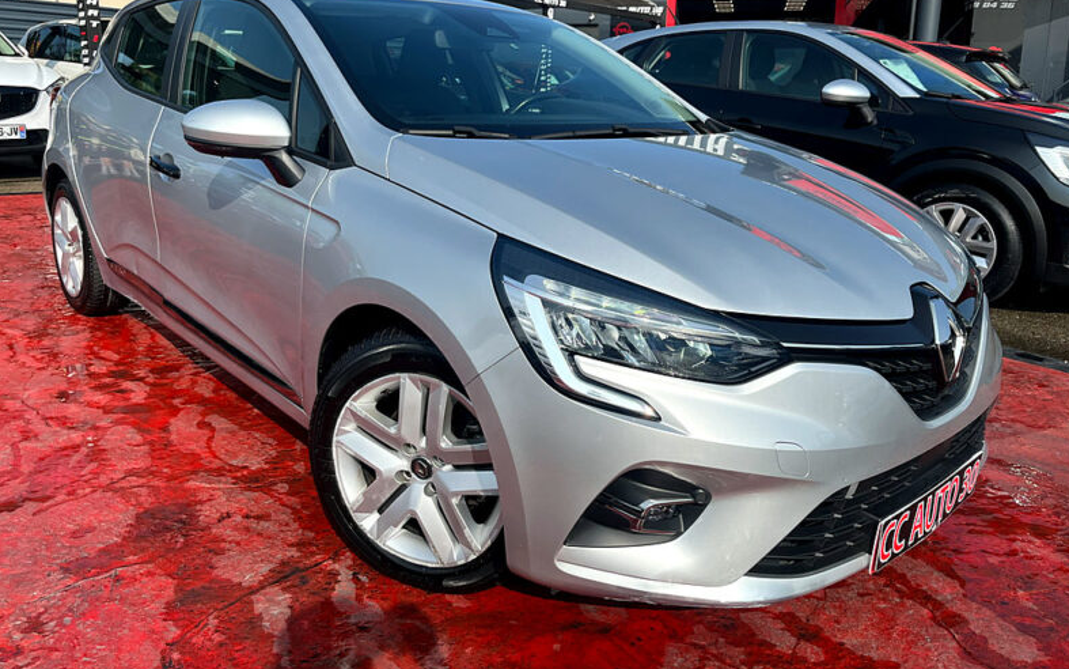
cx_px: 542
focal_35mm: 28
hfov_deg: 66.5
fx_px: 816
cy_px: 280
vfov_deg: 44.4
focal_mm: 5.1
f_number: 1.6
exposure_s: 1/3049
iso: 50
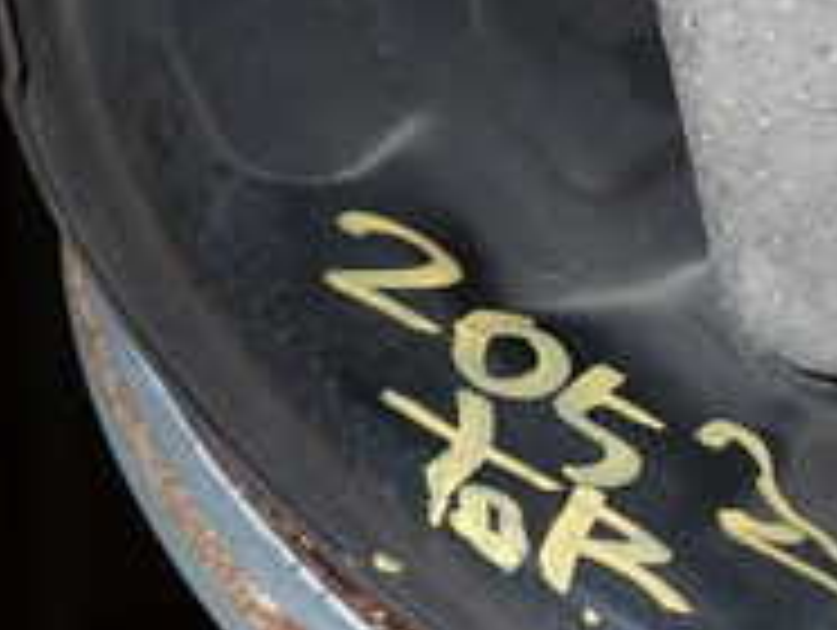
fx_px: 2494
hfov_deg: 18.5
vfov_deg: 14.4
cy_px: 392
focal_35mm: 103
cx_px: 864
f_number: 7.1
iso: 200
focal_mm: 5.79
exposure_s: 1/30
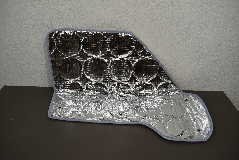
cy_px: 80
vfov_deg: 47.9
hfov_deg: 67.4
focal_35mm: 27
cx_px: 120
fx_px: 179
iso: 280
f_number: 5.6
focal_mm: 18
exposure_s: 1/125
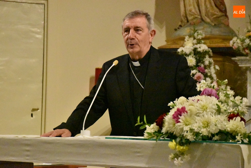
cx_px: 126
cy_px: 84
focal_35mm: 135
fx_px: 942
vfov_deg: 10.2
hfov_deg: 15.2
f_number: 8
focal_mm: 90
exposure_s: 1/1000
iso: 25600
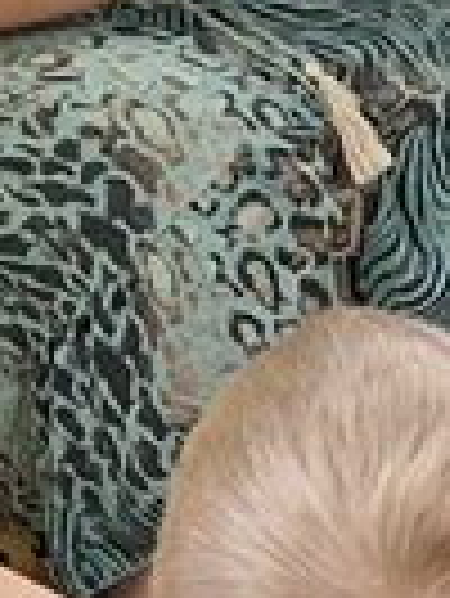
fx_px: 3063
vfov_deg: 11.0
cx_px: 162
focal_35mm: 177
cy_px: -63
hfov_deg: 8.4
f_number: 1.8
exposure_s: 1/50
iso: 125
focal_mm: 5.54
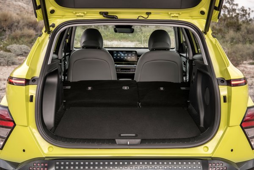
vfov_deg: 26.0
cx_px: 127
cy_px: 85
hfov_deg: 38.2
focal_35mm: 52
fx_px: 367
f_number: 5
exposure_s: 1/20
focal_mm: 52
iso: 64
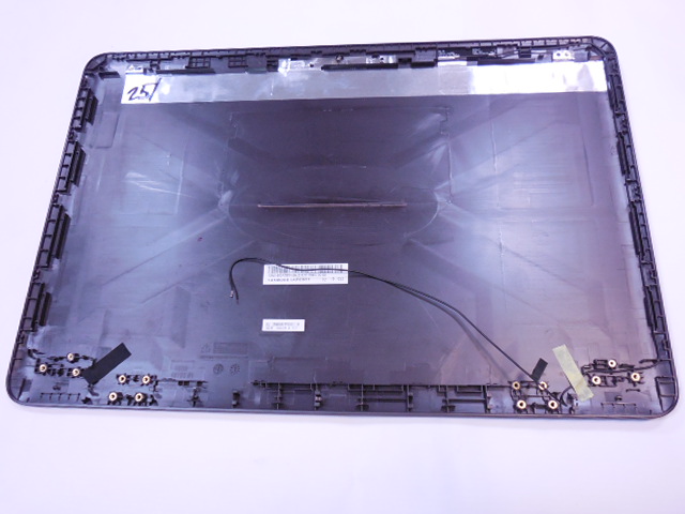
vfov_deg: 46.8
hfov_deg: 60.0
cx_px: 342
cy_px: 257
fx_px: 594
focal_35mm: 30
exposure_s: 1/40
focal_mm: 5.3
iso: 800
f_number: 3.8
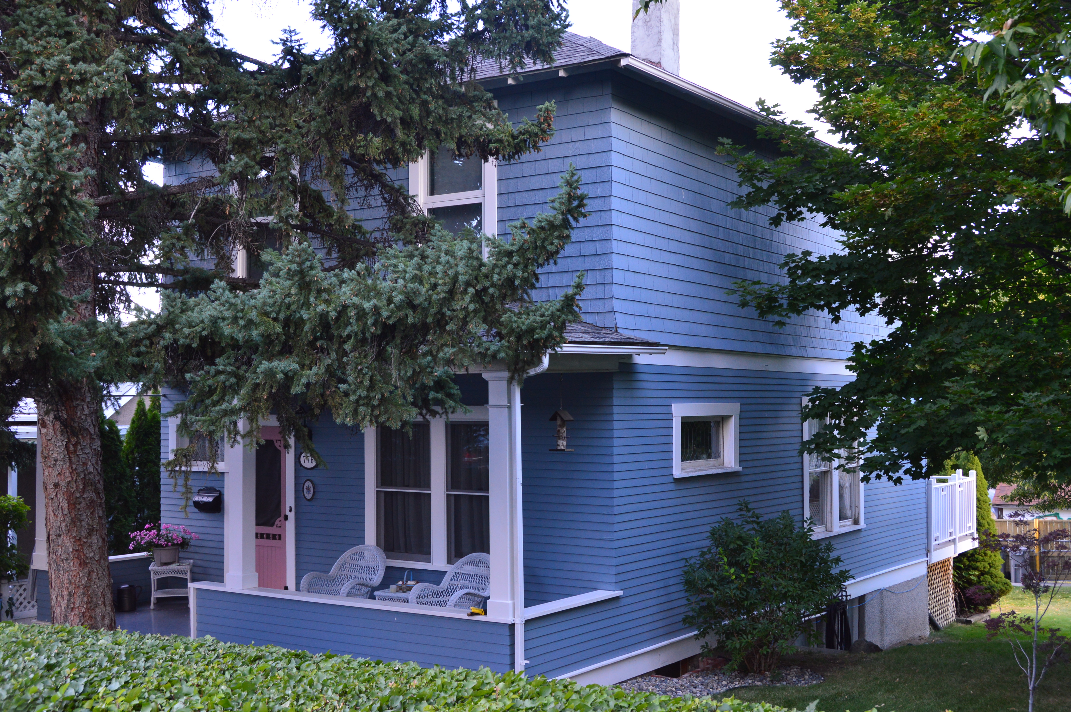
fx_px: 1204
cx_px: 536
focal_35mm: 40
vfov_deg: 33.0
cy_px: 356
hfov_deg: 48.0
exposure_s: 1/20
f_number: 6.3
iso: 400
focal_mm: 27
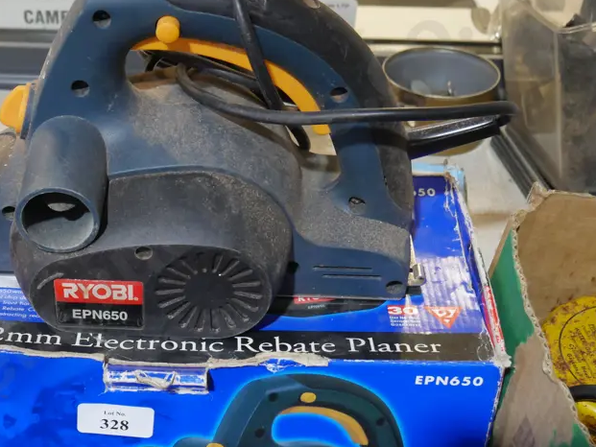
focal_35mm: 66
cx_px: 144
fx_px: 1137
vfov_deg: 22.2
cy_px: 256
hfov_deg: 28.9
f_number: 4.4
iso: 1250
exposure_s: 1/60
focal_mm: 20
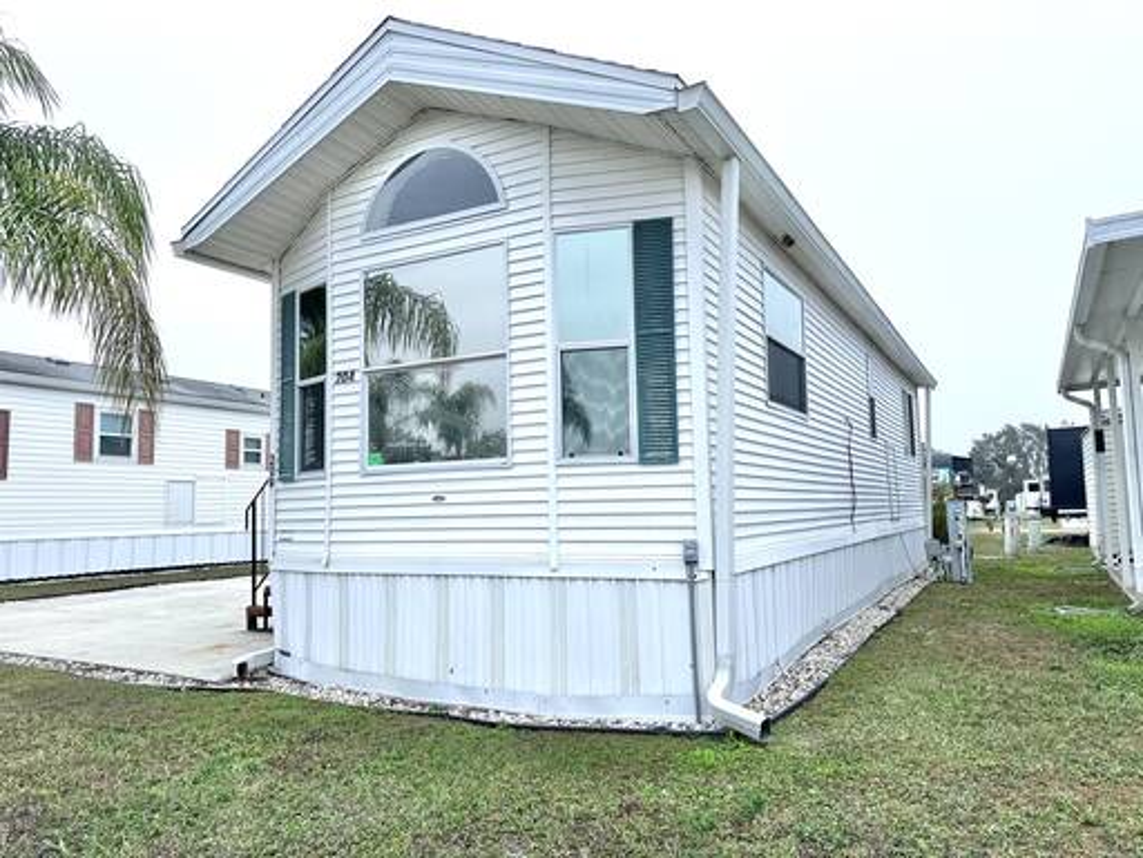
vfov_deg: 56.8
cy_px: 429
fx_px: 792
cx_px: 572
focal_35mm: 24
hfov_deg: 71.6
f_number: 1.78
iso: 80
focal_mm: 6.86
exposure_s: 1/1613
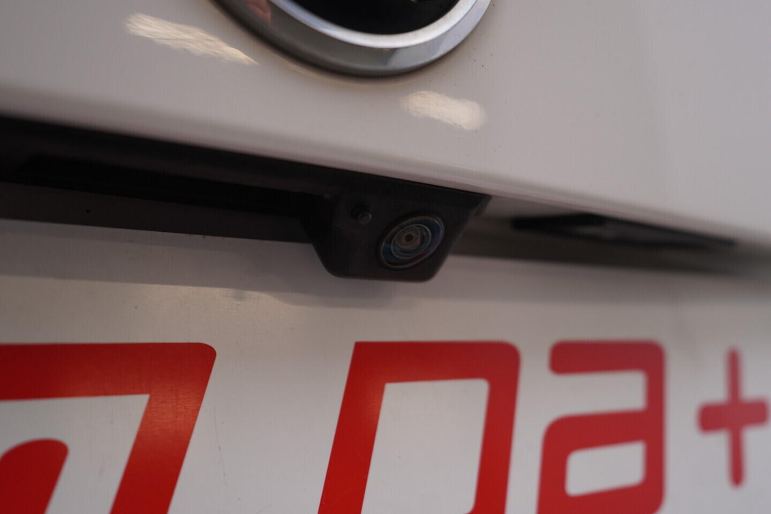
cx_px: 386
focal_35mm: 36
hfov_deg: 53.1
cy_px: 257
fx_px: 771
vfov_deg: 36.9
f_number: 4
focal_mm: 24
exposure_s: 1/80
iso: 125
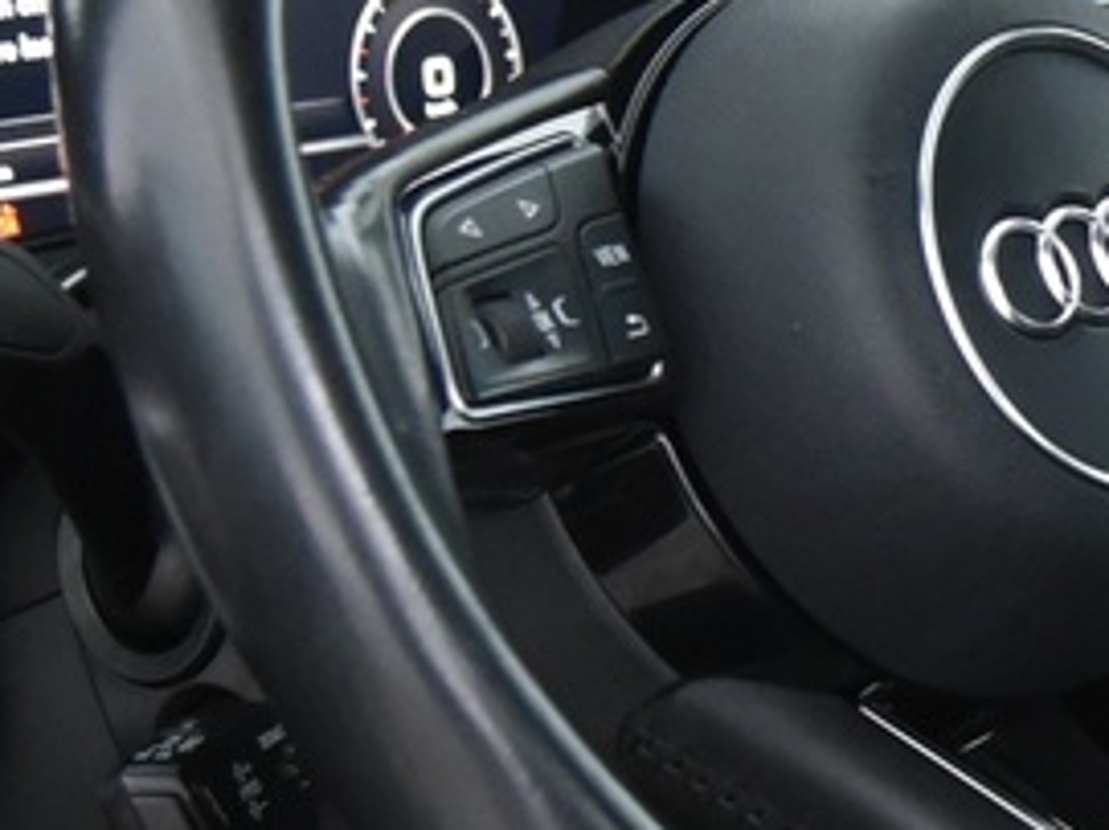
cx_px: 1895
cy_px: 433
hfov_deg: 11.9
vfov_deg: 9.6
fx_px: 4964
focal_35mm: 155
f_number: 4
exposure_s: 1/25
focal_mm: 27
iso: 4000
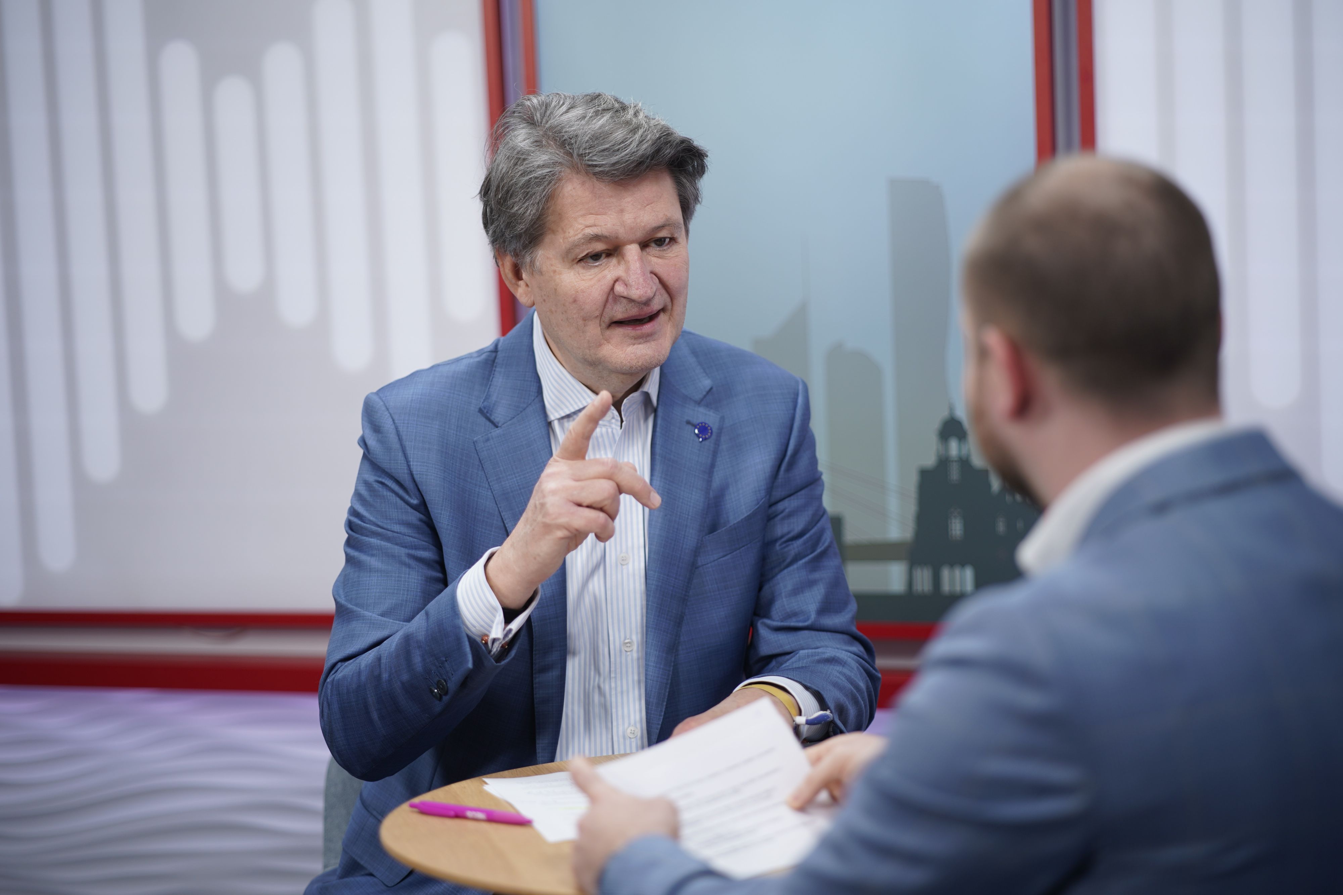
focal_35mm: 75
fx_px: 2798
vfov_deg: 18.2
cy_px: 448
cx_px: 672
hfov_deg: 27.0
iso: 100
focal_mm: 75
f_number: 1.8
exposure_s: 1/160
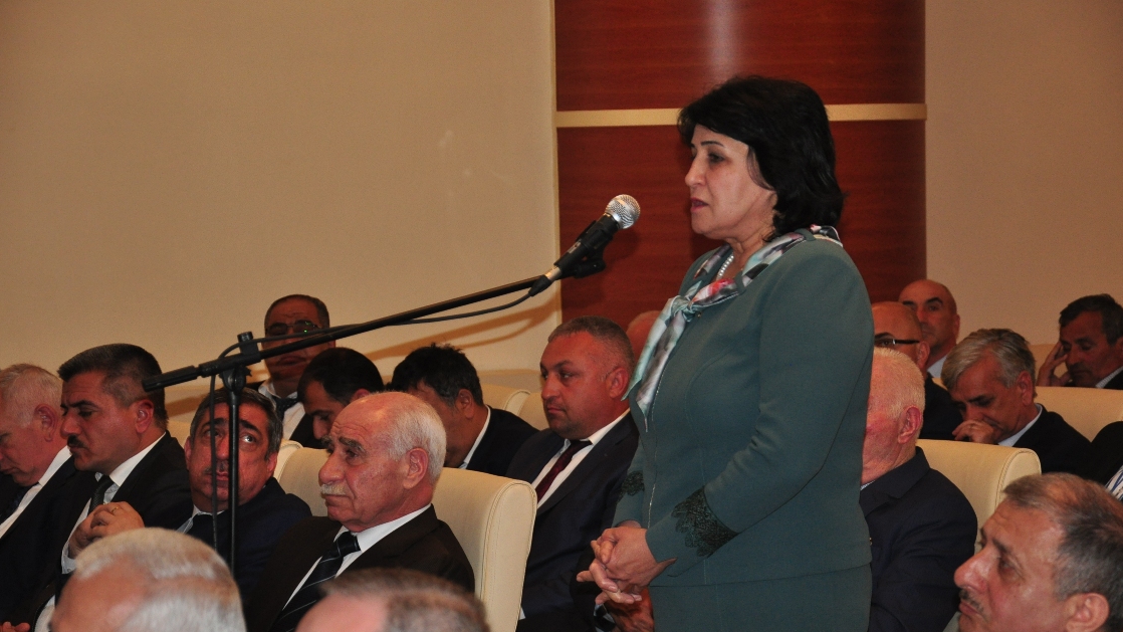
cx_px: 559
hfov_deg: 18.1
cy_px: 320
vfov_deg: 10.2
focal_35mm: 119
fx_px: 3530
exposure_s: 1/160
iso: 800
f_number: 5.3
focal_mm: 75
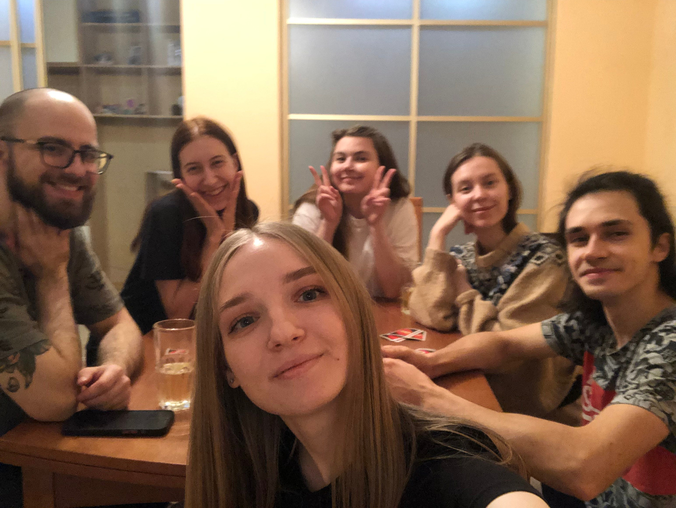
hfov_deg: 56.8
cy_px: 254
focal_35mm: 32
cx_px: 338
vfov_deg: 44.2
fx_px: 625
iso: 400
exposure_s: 1/33
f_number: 2.2
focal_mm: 2.87
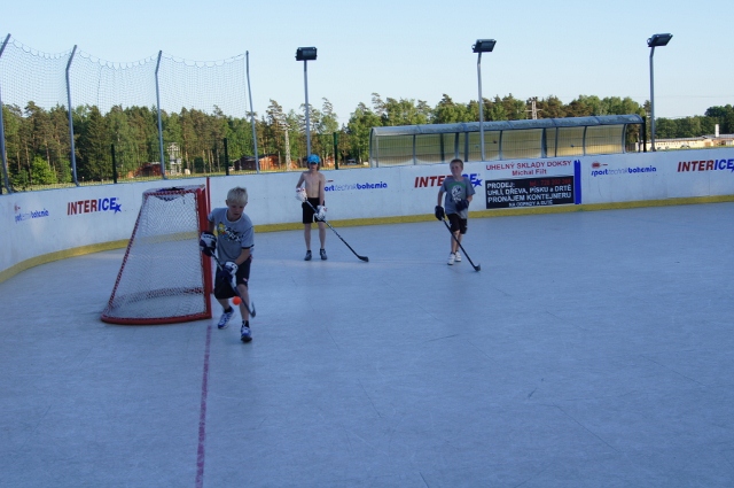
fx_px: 916
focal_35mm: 45
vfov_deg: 29.8
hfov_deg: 43.7
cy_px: 244
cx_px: 367
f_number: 11
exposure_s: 1/80
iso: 100
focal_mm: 30
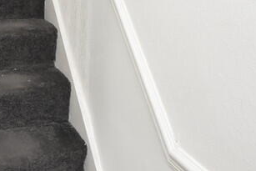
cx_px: 94
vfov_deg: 26.9
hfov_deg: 39.3
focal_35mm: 50
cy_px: 57
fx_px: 356
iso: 800
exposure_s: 1/100
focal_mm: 10
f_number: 5
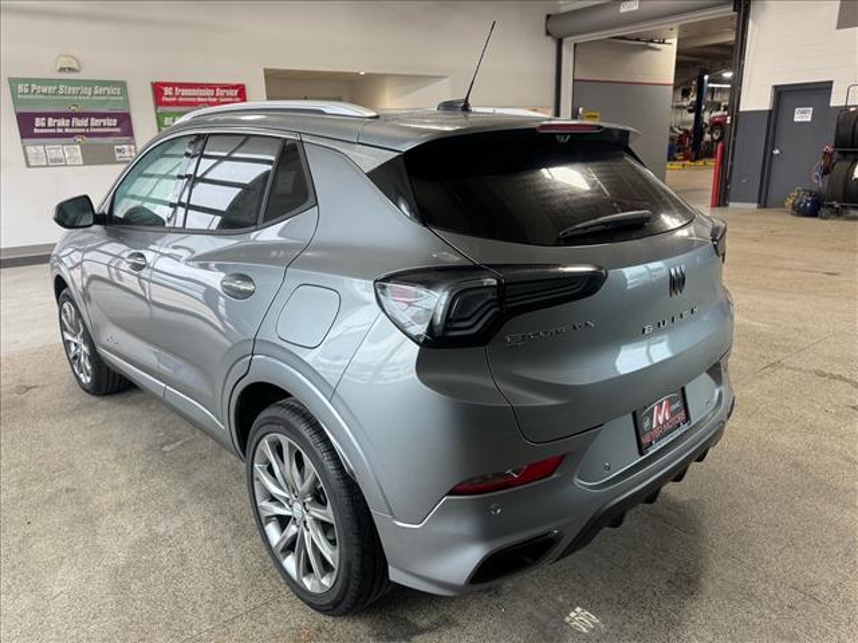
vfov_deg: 56.8
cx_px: 429
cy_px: 322
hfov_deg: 71.6
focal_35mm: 24
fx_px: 595
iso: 160
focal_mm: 6.76
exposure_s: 1/120
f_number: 1.78
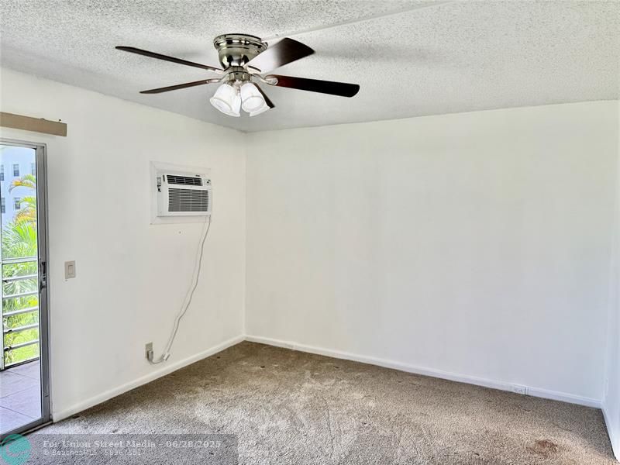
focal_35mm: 24
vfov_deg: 56.8
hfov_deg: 71.6
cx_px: 310
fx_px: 430
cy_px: 232
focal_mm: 6.76
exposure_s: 1/120
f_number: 1.78
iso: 64
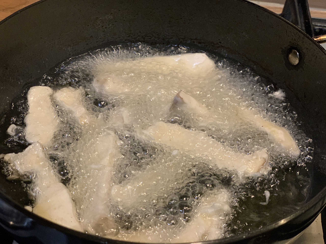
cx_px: 163
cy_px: 122
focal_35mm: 52
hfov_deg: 36.8
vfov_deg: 28.0
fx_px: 490
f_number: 2.4
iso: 250
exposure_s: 1/50
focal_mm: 6
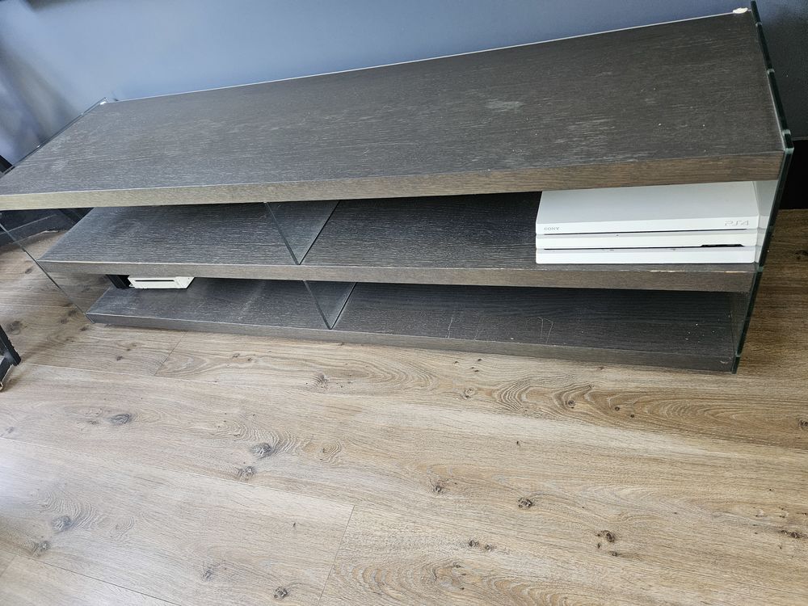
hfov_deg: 73.9
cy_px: 303
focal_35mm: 23
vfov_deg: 58.9
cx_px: 404
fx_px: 537
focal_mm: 5.4
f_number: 1.8
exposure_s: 1/200
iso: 640
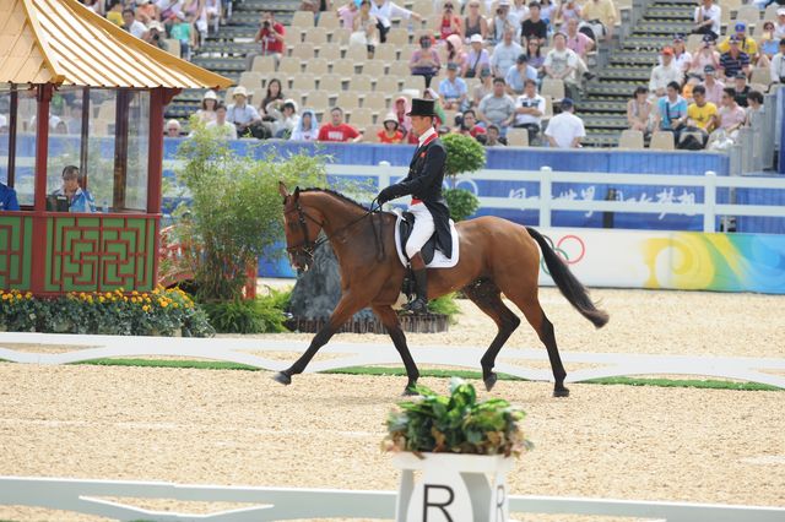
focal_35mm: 300
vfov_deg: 4.6
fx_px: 6538
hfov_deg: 6.9
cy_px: 261
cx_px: 392
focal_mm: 300
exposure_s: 1/2500
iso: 640
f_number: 5
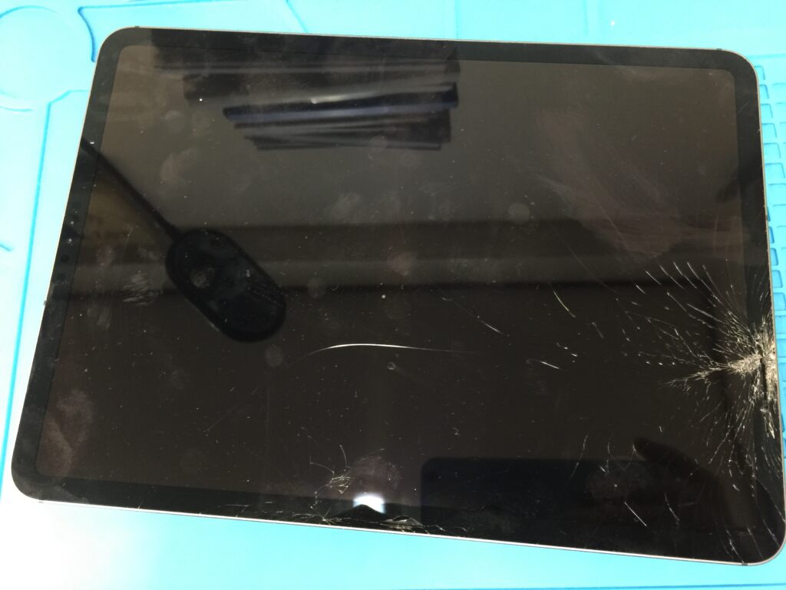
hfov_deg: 61.7
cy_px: 295
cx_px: 393
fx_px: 658
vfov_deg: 48.2
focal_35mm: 29
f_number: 2.2
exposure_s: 1/4
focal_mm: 4.15
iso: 64
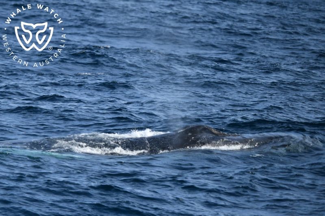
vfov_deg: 3.3
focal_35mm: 420
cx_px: 162
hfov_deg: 4.9
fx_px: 3791
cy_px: 108
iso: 1800
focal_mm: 420
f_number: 6
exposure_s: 1/8000
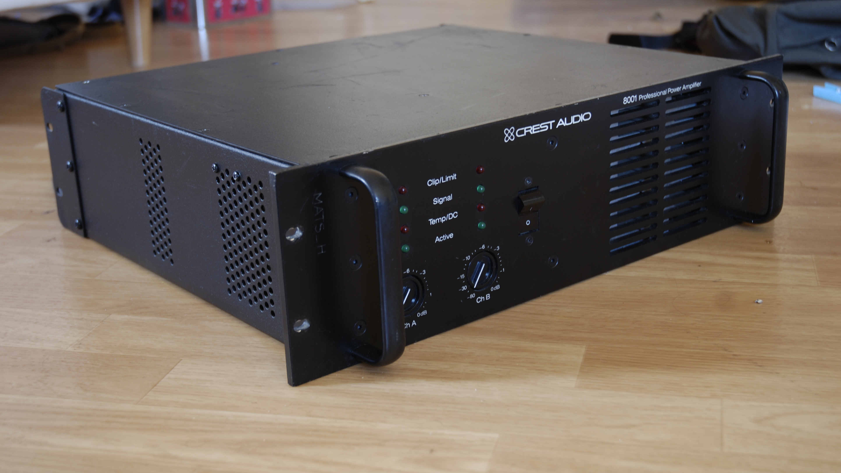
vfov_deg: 22.2
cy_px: 217
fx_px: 1204
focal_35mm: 54
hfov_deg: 38.5
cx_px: 424
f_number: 4.2
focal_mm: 34
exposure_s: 1/2
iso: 125
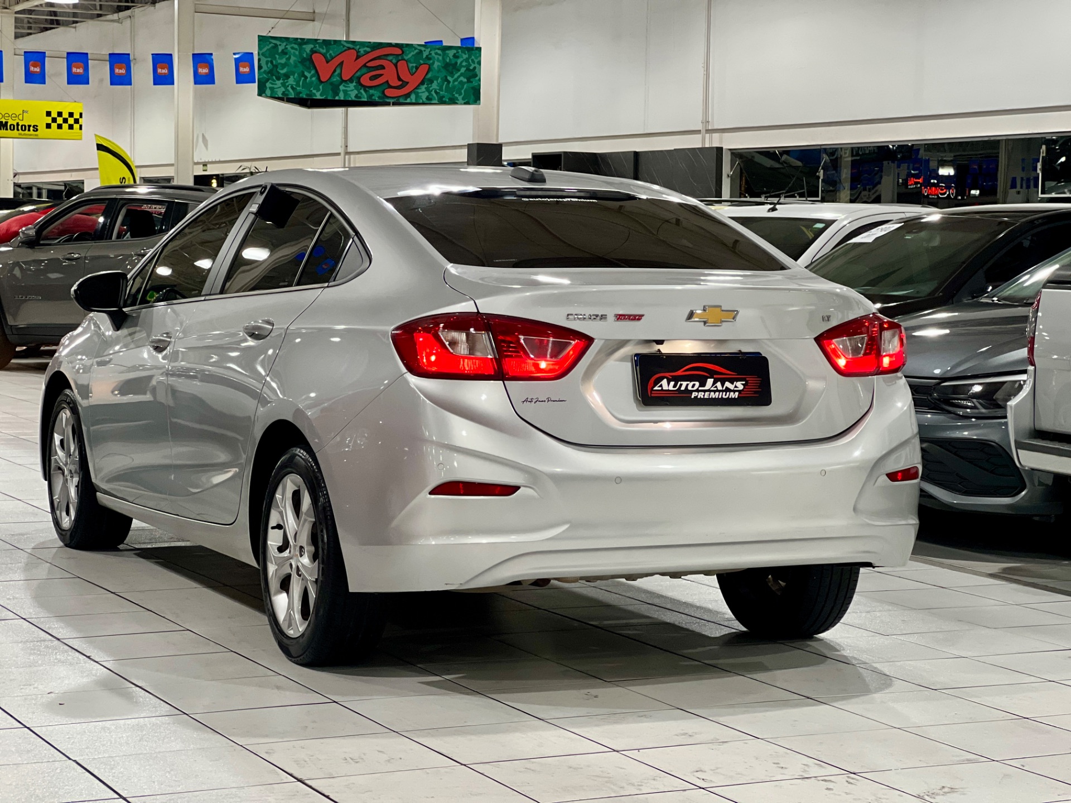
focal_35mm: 77
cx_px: 536
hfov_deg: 25.3
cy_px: 402
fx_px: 2382
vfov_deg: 19.1
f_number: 2.8
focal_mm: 9
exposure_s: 1/40
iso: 320
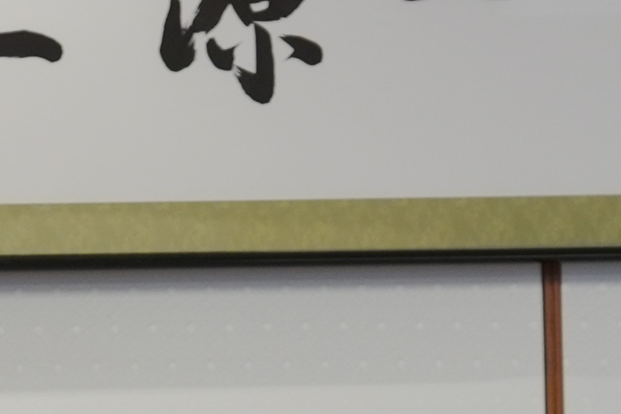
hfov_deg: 6.1
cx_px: -9
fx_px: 5779
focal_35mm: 335
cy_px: 799
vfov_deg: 4.1
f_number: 4.5
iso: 500
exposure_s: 1/200
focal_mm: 65
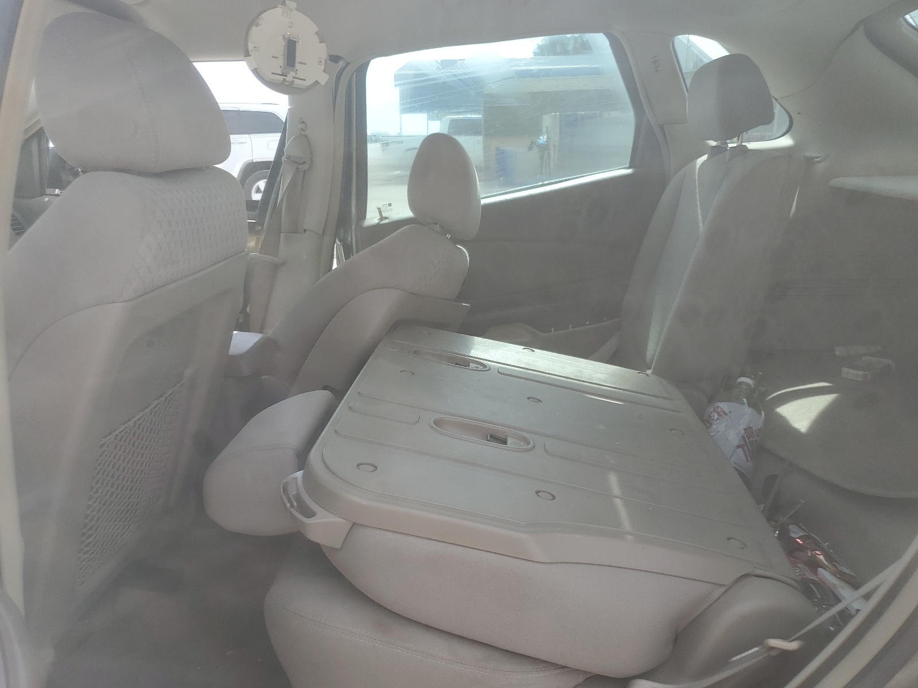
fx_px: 690
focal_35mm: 26
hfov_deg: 67.3
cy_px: 344
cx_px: 459
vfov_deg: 53.1
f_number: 1.5
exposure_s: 1/1429
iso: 50
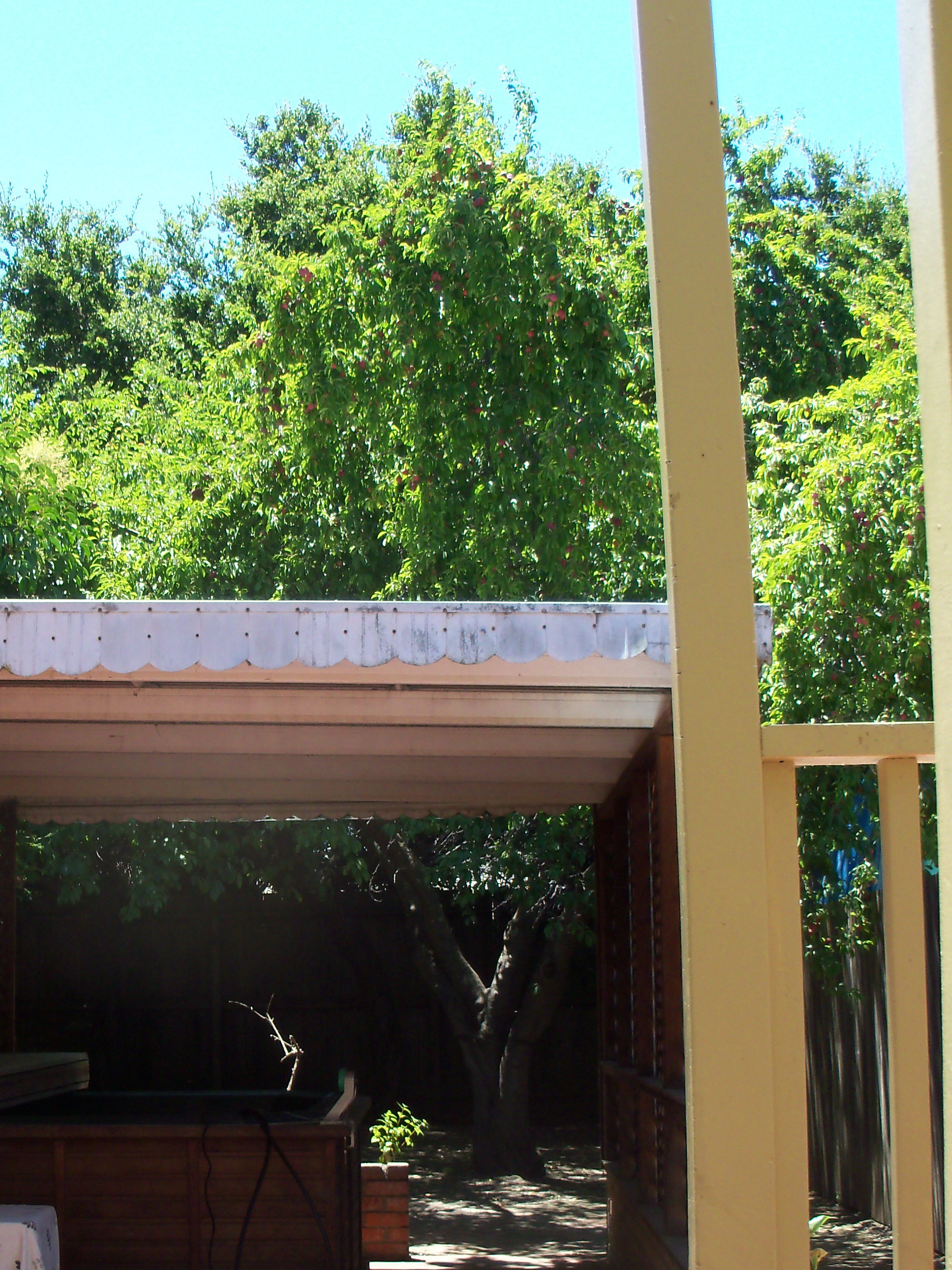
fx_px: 1943
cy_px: 751
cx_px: 245
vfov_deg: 36.1
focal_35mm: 53
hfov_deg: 27.2
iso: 64
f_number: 3
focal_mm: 6.3
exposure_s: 1/250
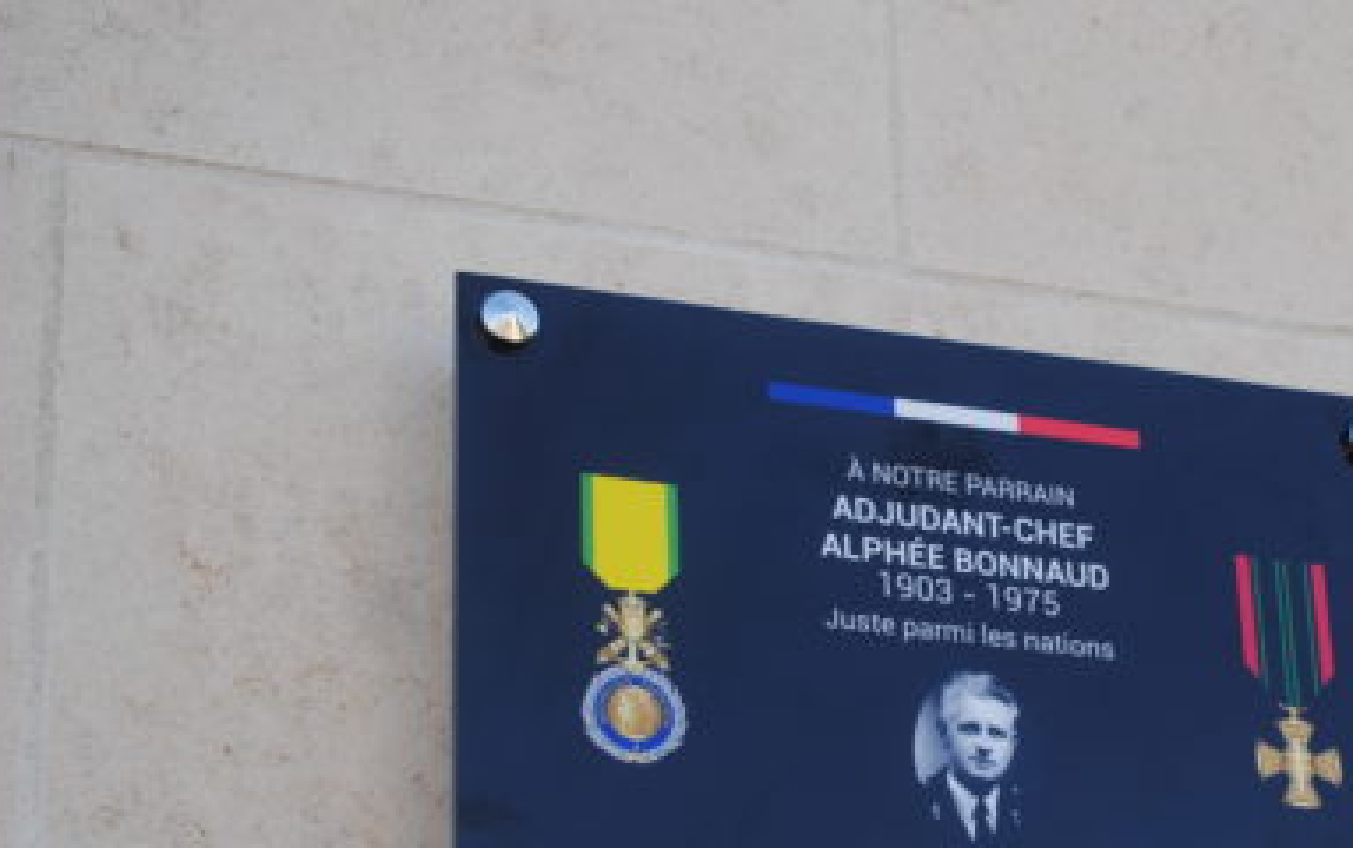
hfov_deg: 19.2
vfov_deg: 12.1
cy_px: 654
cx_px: 1010
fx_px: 3978
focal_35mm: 108
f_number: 6.3
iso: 100
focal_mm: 45
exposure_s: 1/160
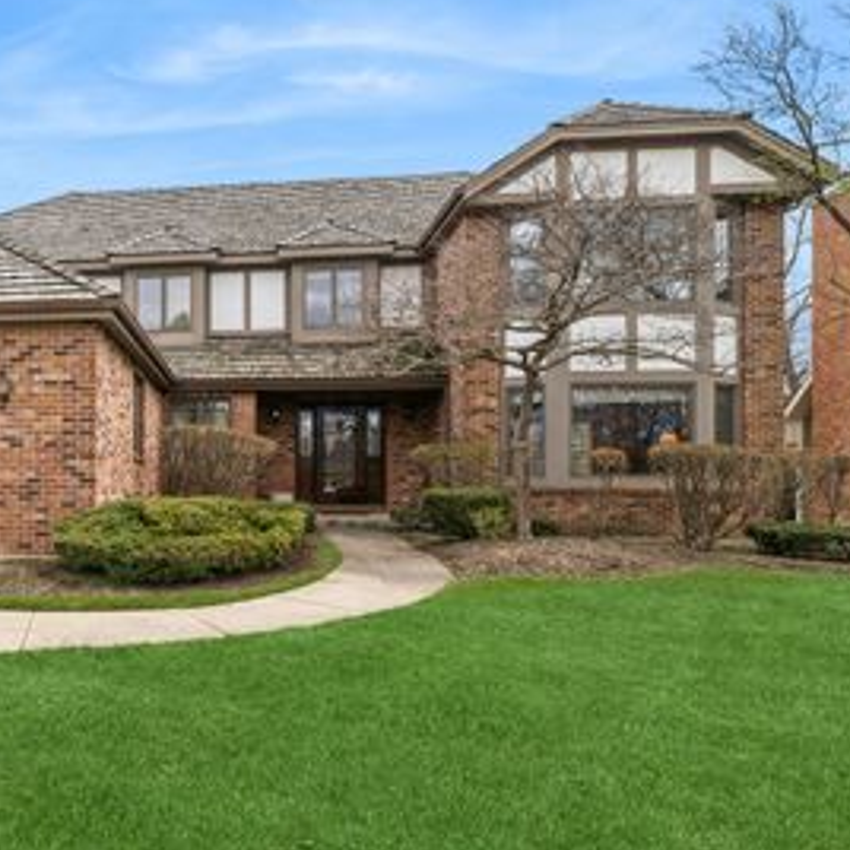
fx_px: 750
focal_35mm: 27
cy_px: 479
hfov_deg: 53.3
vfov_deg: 58.9
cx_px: 121
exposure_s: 1/320
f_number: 11
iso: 200
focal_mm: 17
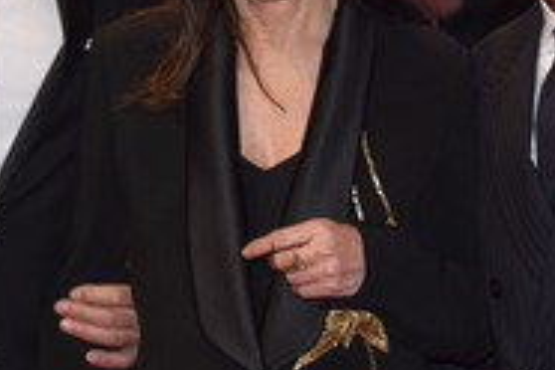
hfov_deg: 12.1
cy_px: 27
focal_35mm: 170
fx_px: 2621
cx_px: 249
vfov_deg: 8.0
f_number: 3.5
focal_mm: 70
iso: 800
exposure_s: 1/640
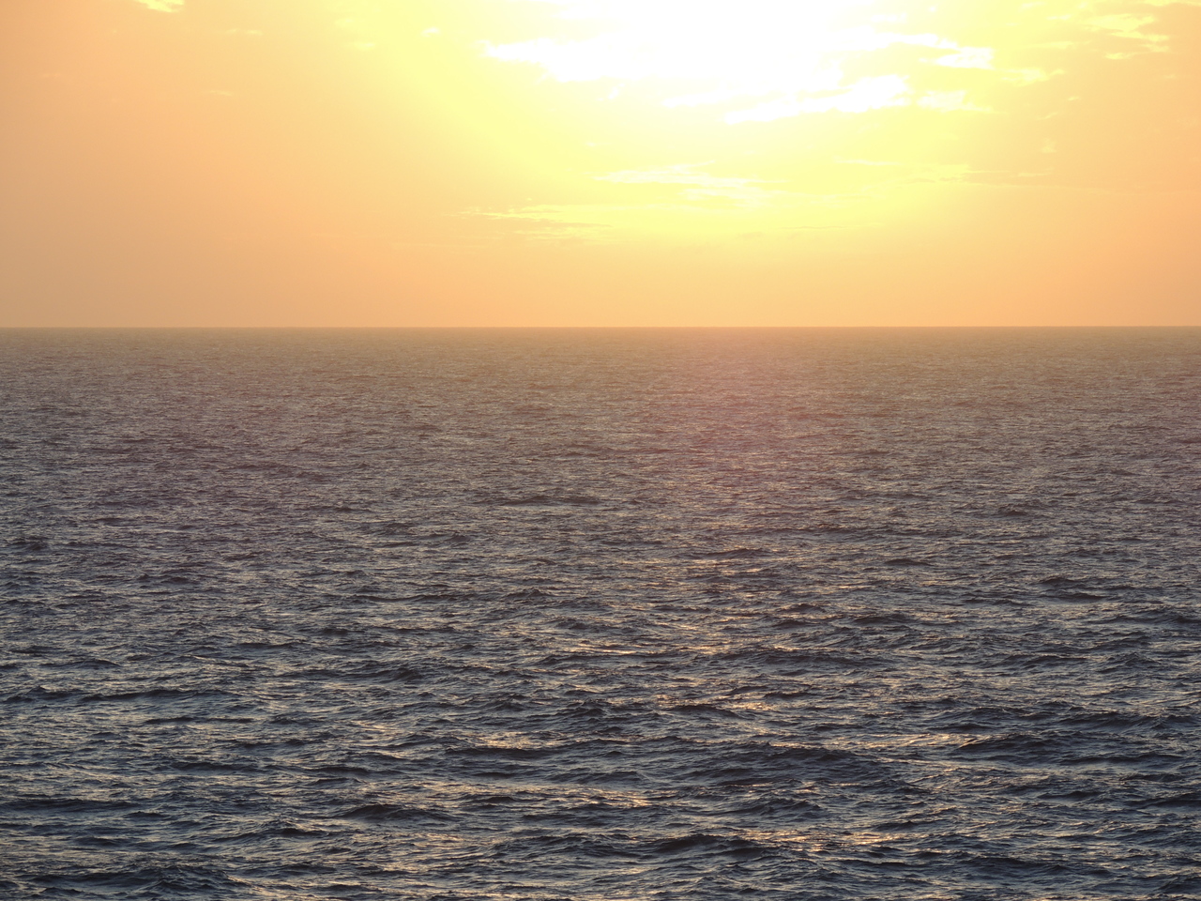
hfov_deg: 7.2
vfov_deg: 5.4
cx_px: 600
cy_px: 450
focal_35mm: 275
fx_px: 9541
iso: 100
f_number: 4.7
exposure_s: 1/250
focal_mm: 49
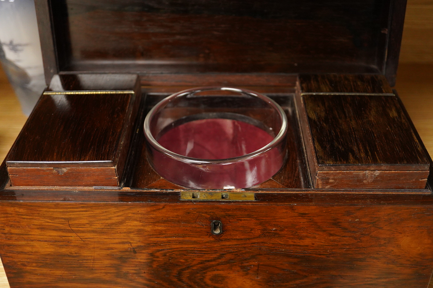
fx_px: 541
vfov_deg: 29.9
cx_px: 216
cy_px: 144
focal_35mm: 45
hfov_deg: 43.6
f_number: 3.5
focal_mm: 30
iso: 2500
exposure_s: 1/200
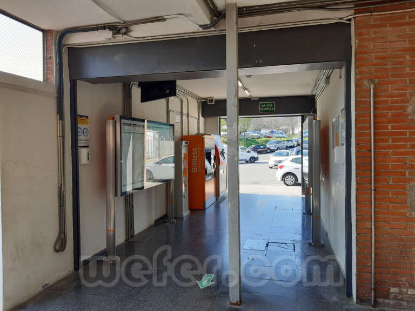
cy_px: 156
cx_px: 208
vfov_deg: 53.1
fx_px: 312
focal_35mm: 26
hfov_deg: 67.3
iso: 40
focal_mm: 3.92
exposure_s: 1/213
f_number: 1.7
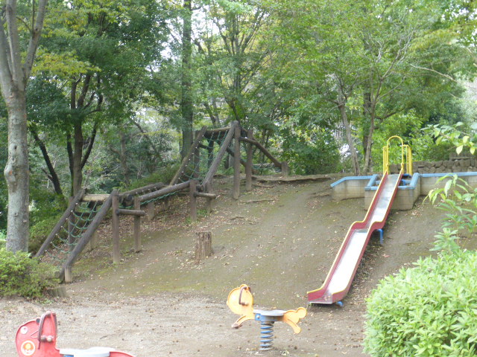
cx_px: 238
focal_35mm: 49
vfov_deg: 29.7
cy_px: 178
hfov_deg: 38.9
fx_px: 675
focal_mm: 8.5
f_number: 4.2
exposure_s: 1/60
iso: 250
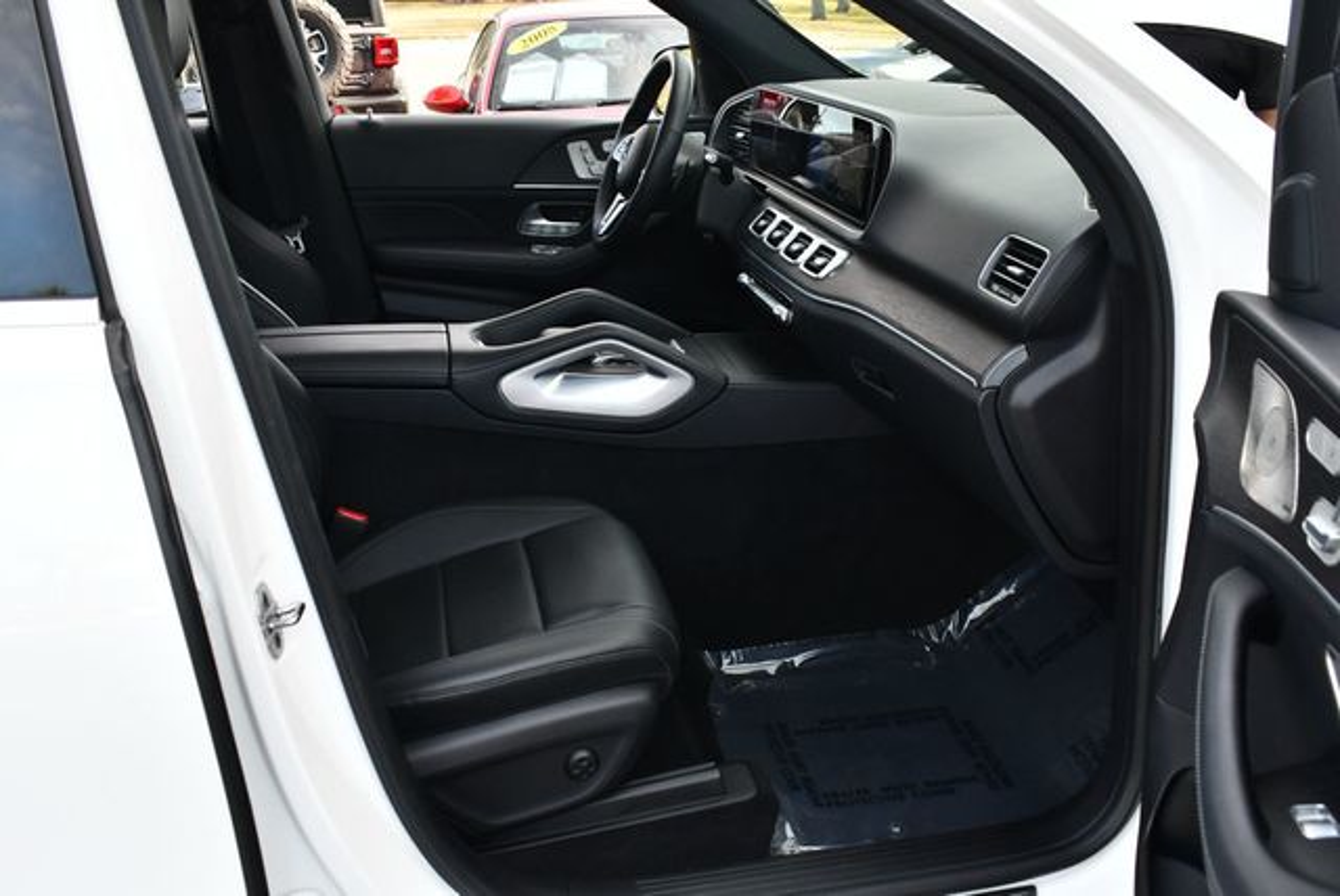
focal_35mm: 36
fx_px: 1341
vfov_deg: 36.9
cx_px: 670
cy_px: 448
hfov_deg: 53.1
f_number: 5
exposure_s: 1/250
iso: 400
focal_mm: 18
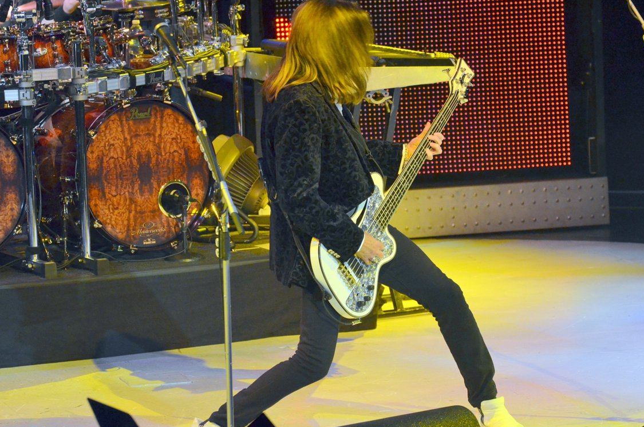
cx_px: 334
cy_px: 204
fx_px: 5712
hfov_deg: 6.5
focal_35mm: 320
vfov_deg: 4.3
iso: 1600
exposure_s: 1/80
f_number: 5.3
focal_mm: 200
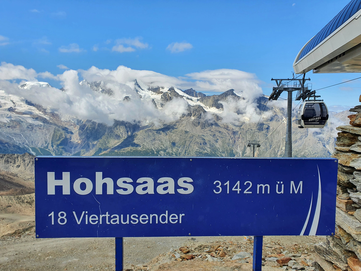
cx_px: 180
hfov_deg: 67.3
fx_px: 271
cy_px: 136
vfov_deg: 53.1
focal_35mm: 26
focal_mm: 4.32
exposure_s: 1/1252
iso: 50
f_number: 2.4
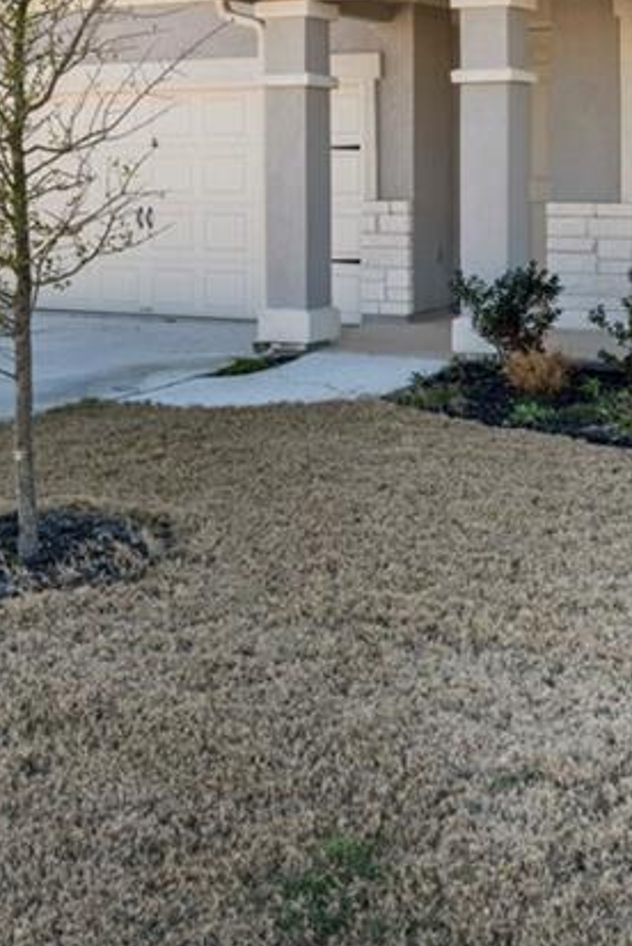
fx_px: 1367
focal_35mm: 52
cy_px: 179
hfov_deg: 25.7
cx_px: 488
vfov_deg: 36.7
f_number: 8
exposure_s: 1/320
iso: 500
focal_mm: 21
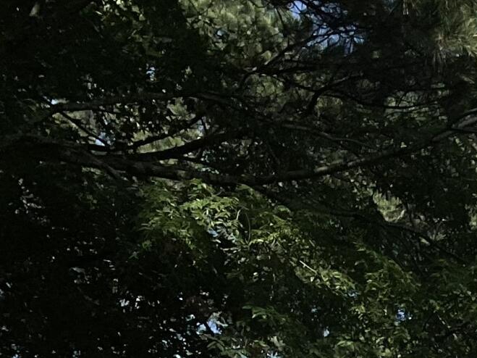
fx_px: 1819
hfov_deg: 13.3
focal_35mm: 132
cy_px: 734
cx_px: 877
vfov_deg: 10.3
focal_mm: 3
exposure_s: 1/3788
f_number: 1.8
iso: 16
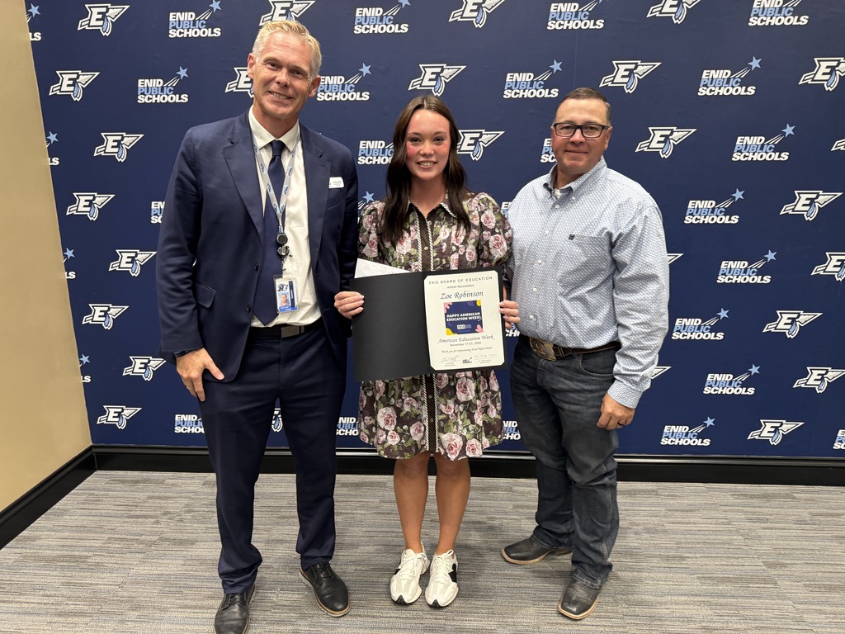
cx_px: 422
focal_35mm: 24
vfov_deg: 56.8
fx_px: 586
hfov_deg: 71.6
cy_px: 317
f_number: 1.78
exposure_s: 1/60
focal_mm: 6.76
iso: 320
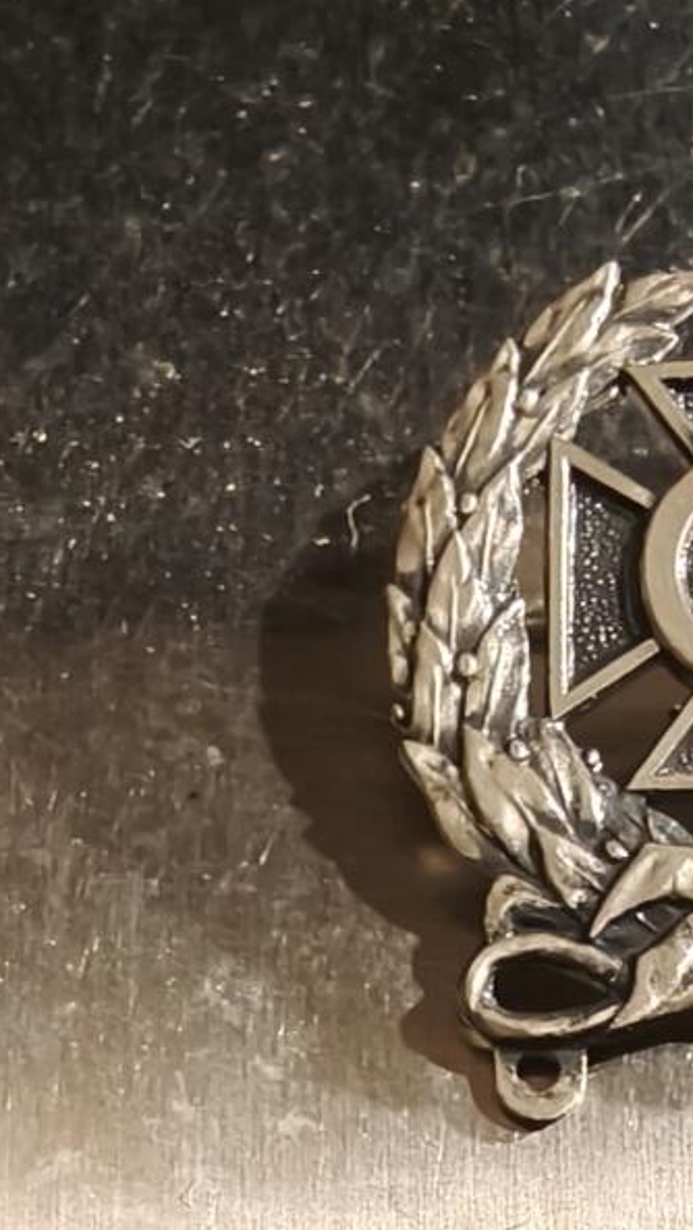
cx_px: 230
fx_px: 2480
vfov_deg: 24.4
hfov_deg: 15.9
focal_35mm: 76
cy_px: 1587
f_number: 2
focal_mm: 2.32
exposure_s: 1/50
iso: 250
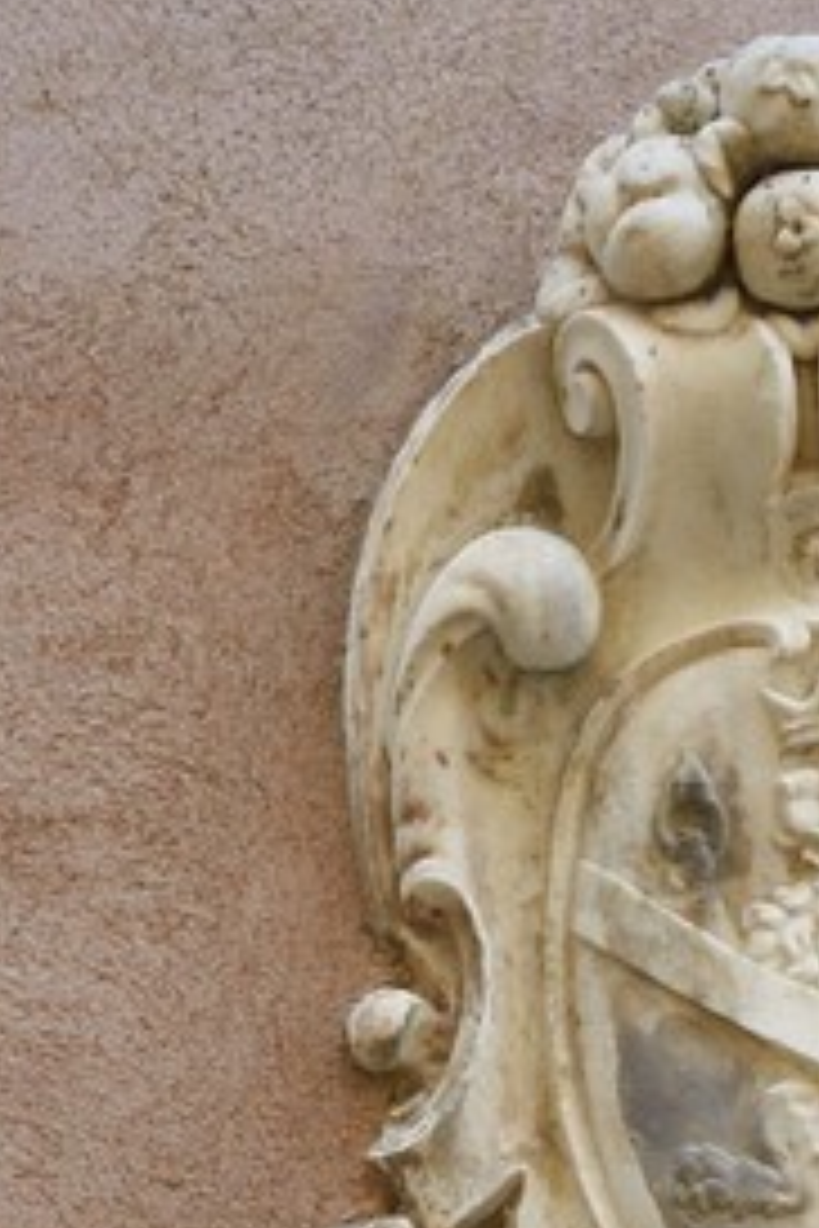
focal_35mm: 205
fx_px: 6995
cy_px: 3338
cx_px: 844
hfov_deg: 6.7
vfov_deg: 8.7
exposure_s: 1/250
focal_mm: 35
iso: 400
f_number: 4
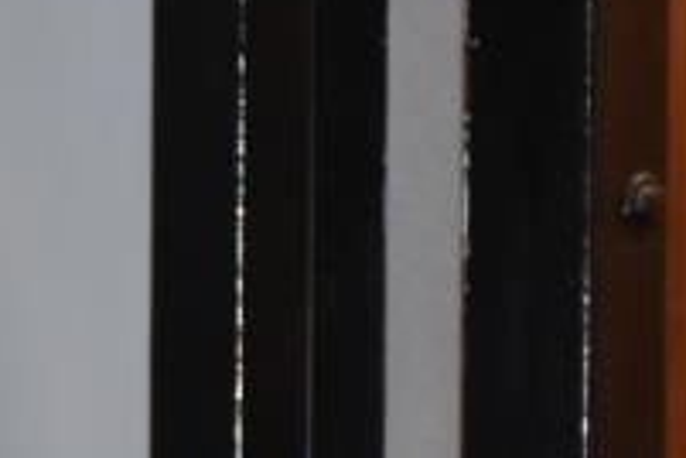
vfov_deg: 3.4
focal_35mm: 398
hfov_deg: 5.0
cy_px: 518
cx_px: -1055
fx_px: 7584
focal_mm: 52
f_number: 5.6
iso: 1250
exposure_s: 1/60
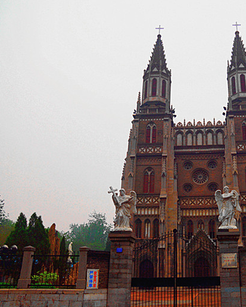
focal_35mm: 34
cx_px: 200
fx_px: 309
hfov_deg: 41.3
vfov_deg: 52.8
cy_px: 154
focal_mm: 16
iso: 100
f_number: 5
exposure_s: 1/320
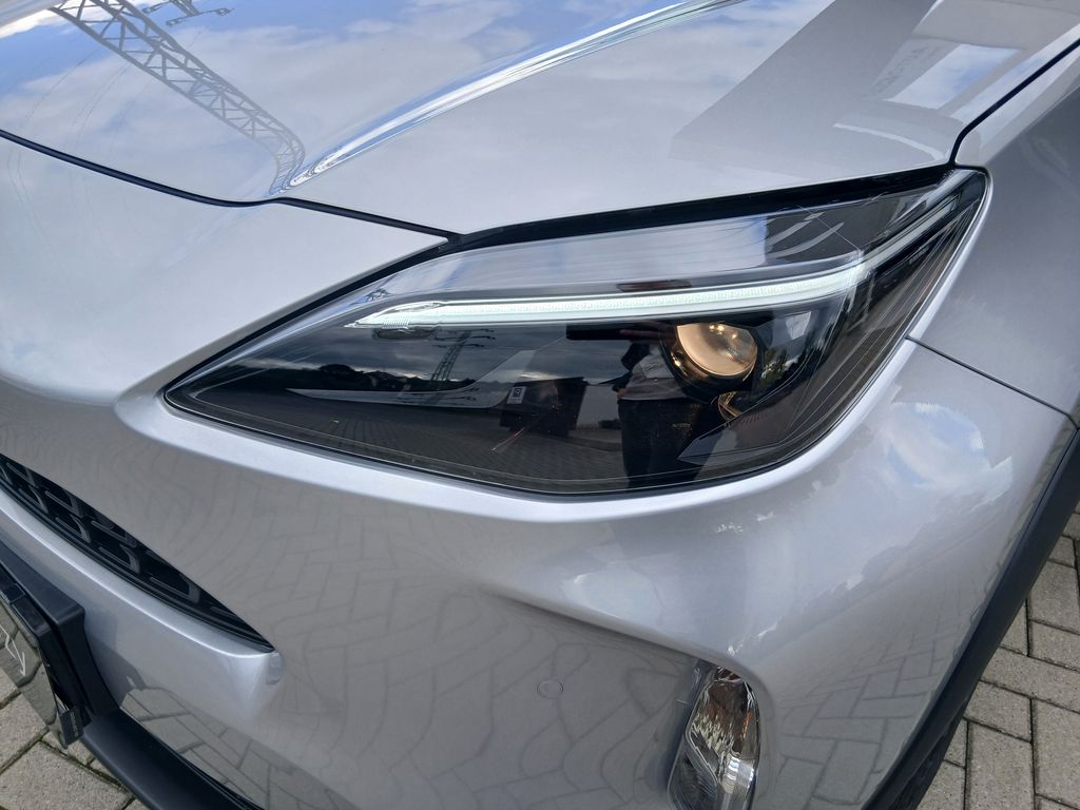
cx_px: 540
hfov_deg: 67.3
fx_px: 811
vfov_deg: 53.1
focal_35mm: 26
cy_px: 405
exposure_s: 1/165
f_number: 1.8
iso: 20
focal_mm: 3.98
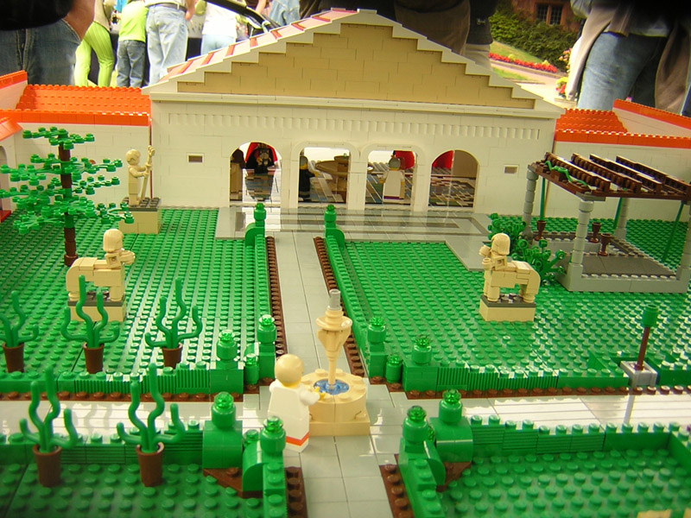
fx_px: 719
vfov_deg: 39.7
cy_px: 259
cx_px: 346
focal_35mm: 36
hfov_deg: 51.4
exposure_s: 1/218
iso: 100
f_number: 2.6
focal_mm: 4.7
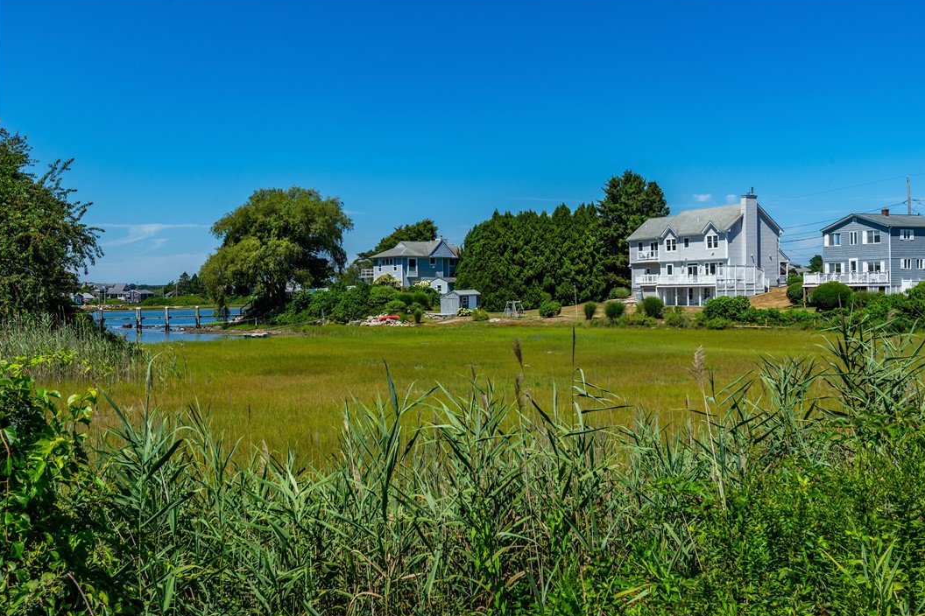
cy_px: 308
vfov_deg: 36.9
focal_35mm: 36
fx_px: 925
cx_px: 470
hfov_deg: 53.1
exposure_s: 1/100
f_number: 13
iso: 100
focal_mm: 35
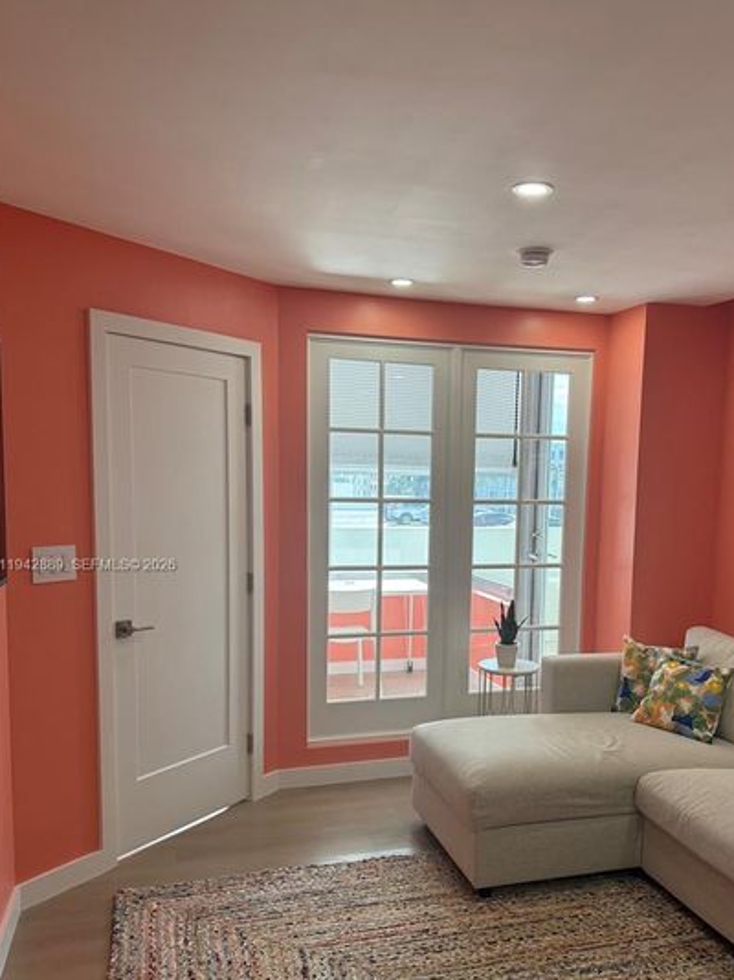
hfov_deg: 46.5
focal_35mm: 30
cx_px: 446
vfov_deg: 59.7
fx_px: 849
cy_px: 566
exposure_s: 1/251
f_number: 1.78
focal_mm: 6.76
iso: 100
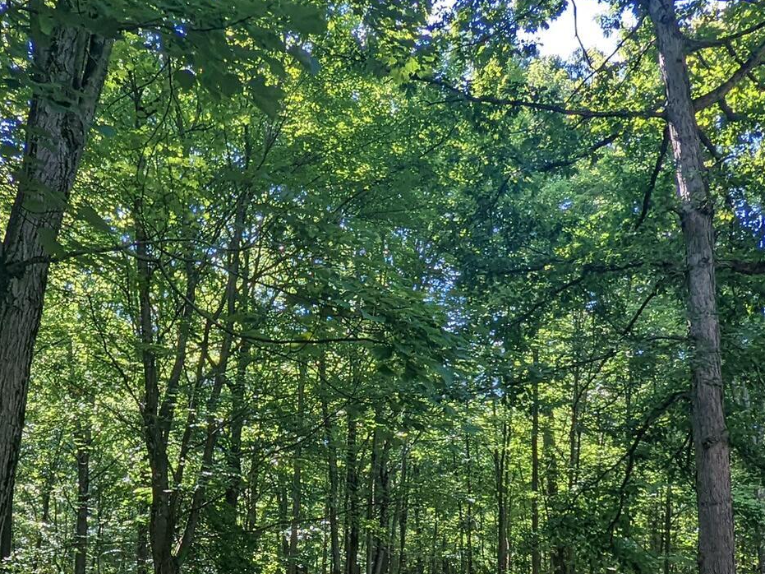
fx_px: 972
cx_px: 301
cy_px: 560
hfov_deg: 42.7
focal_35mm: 44
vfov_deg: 30.7
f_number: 2.2
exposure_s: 1/176
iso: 52
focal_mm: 2.35
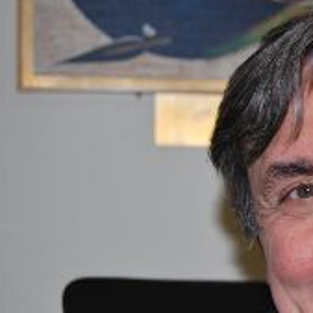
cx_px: 378
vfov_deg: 13.4
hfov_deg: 13.1
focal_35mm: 130
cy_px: 244
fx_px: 1330
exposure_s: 1/60
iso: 200
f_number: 5.3
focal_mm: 42
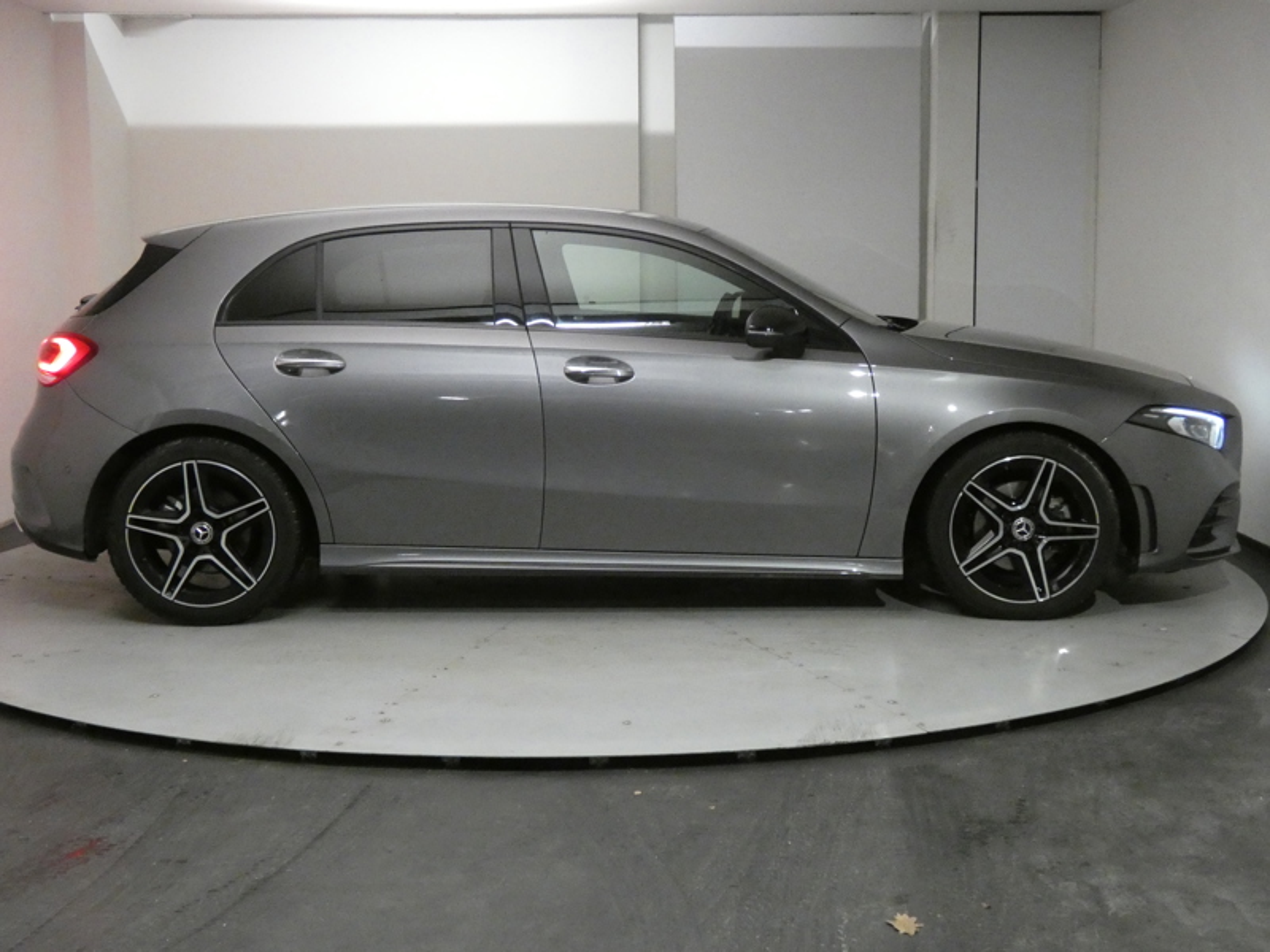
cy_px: 476
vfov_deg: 31.5
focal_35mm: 46
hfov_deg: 41.2
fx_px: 1688
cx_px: 635
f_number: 3.8
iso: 1600
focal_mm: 8.2
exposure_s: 1/80
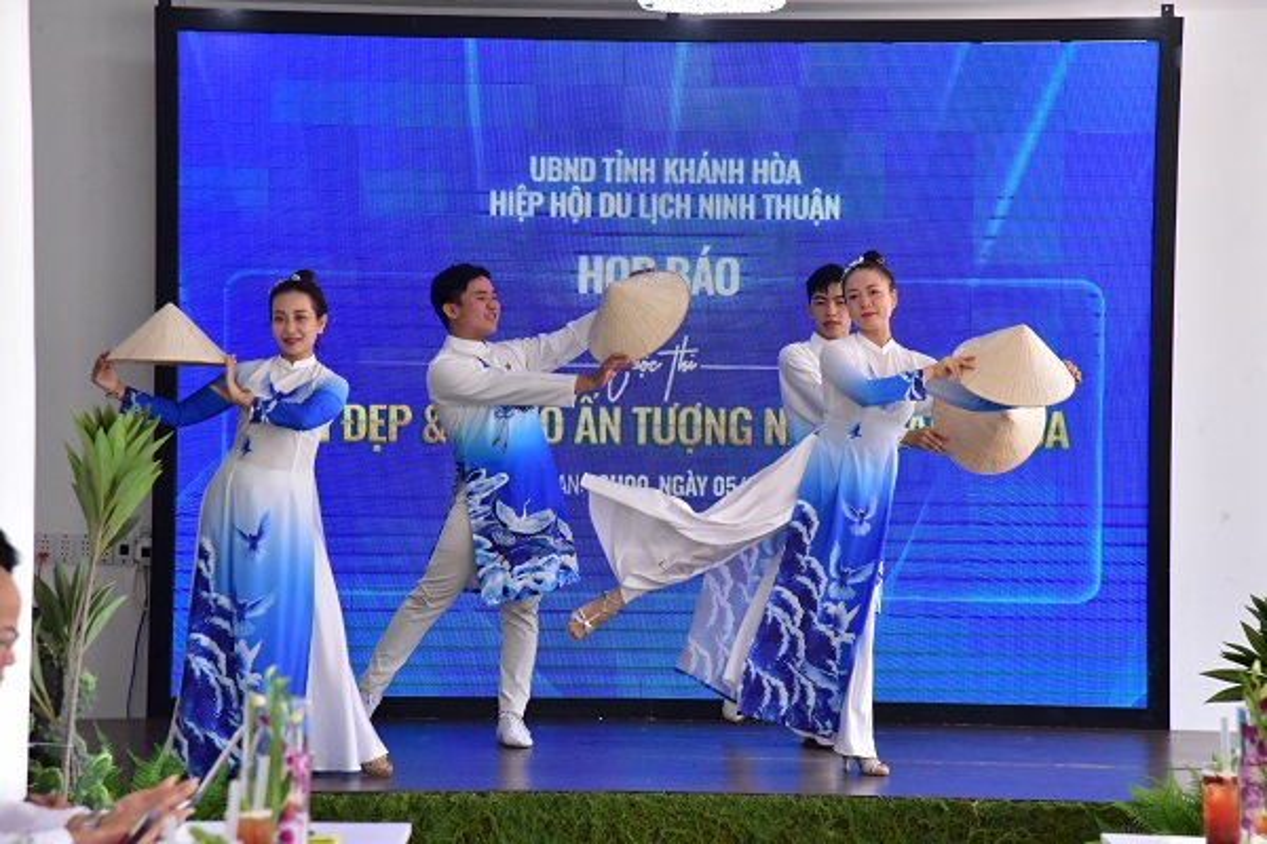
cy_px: 422
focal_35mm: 120
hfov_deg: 17.1
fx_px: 4223
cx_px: 634
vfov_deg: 11.4
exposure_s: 1/500
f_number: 9
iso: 3200
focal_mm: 120
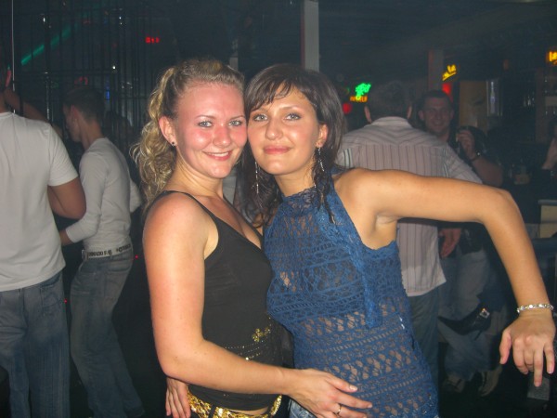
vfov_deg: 37.7
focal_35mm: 38
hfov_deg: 49.0
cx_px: 278
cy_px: 209
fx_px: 611
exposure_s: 1/60
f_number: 2.8
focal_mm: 7.9
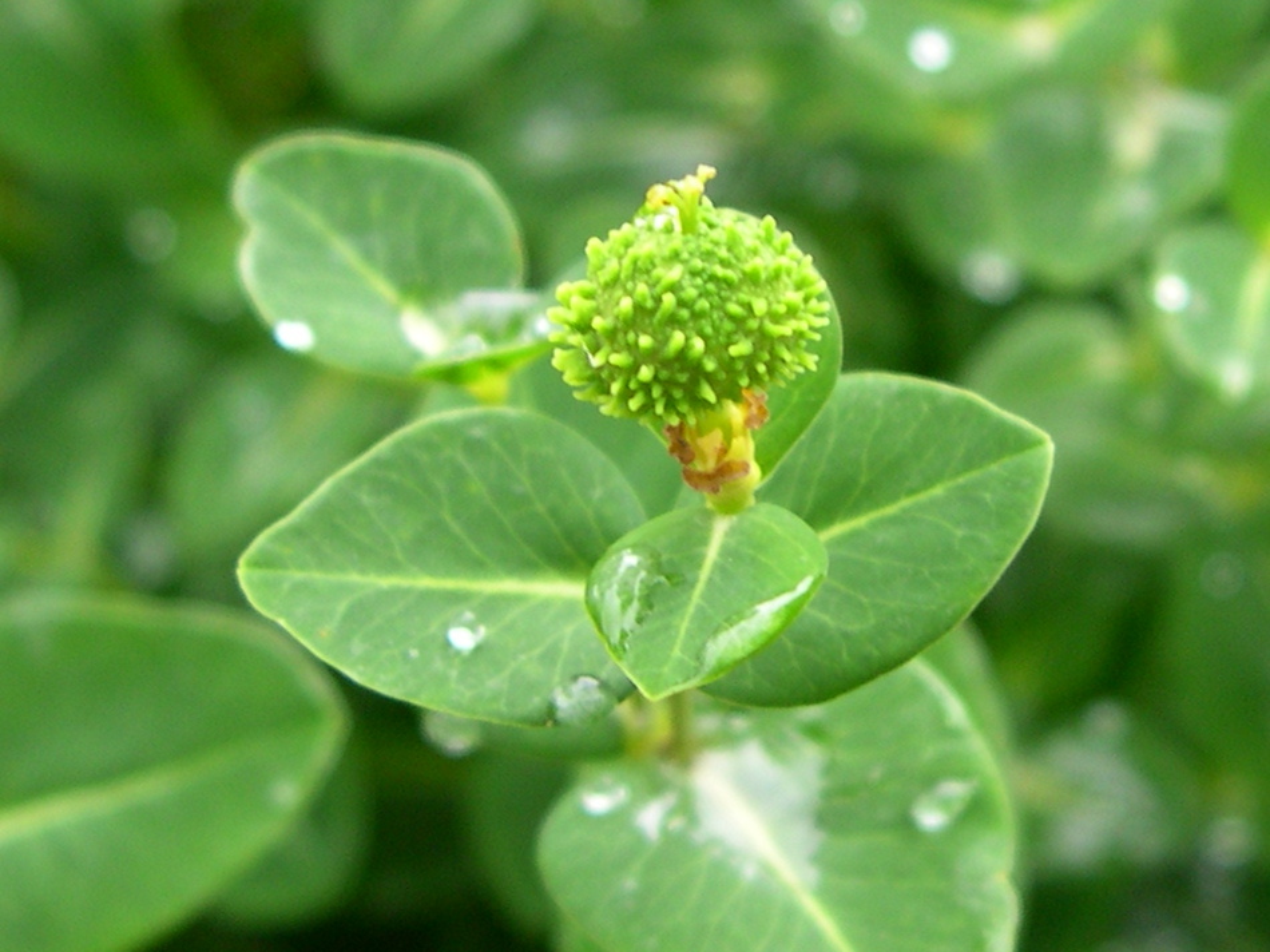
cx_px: 635
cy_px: 476
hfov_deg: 49.0
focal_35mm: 38
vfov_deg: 37.7
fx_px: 1394
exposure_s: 1/91
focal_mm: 8
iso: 100
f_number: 2.8
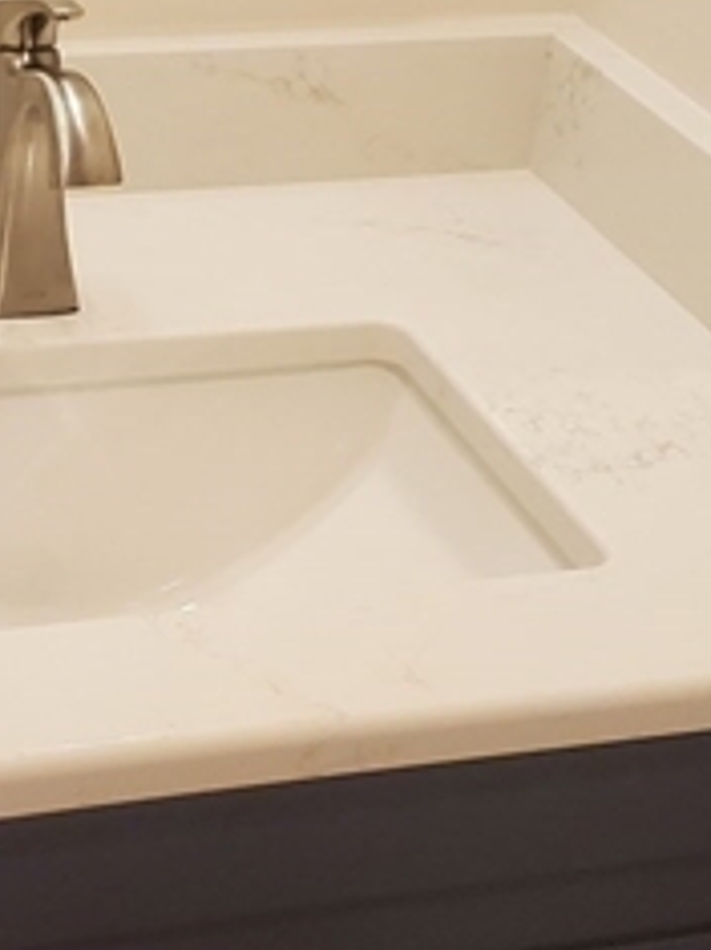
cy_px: 368
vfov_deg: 23.0
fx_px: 2330
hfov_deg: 17.2
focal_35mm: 85
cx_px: 170
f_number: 2.4
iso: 320
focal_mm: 4.3
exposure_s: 1/120
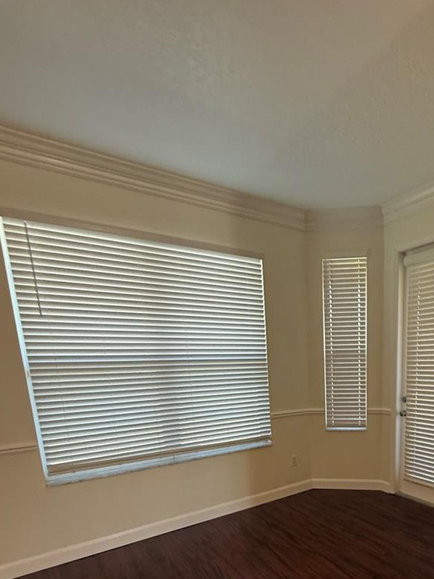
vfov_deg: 71.1
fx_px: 368
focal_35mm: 22
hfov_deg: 57.9
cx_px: 326
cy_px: 436
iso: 250
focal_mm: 2.22
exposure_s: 1/60
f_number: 2.2
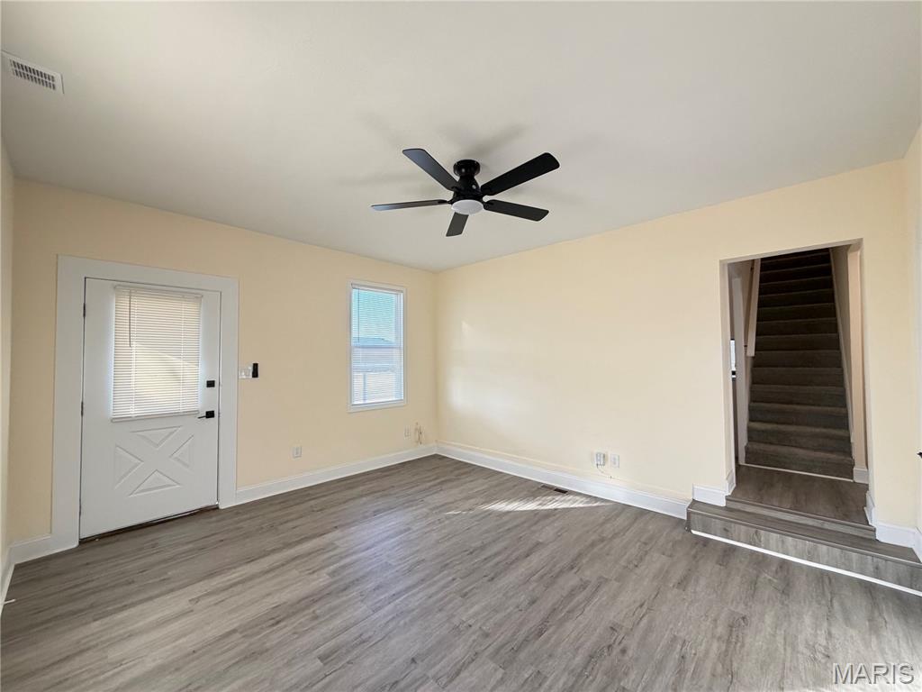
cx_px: 461
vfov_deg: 85.7
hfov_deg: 102.1
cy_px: 346
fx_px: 373
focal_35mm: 14
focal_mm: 2.22
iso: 200
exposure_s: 1/121
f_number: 2.2
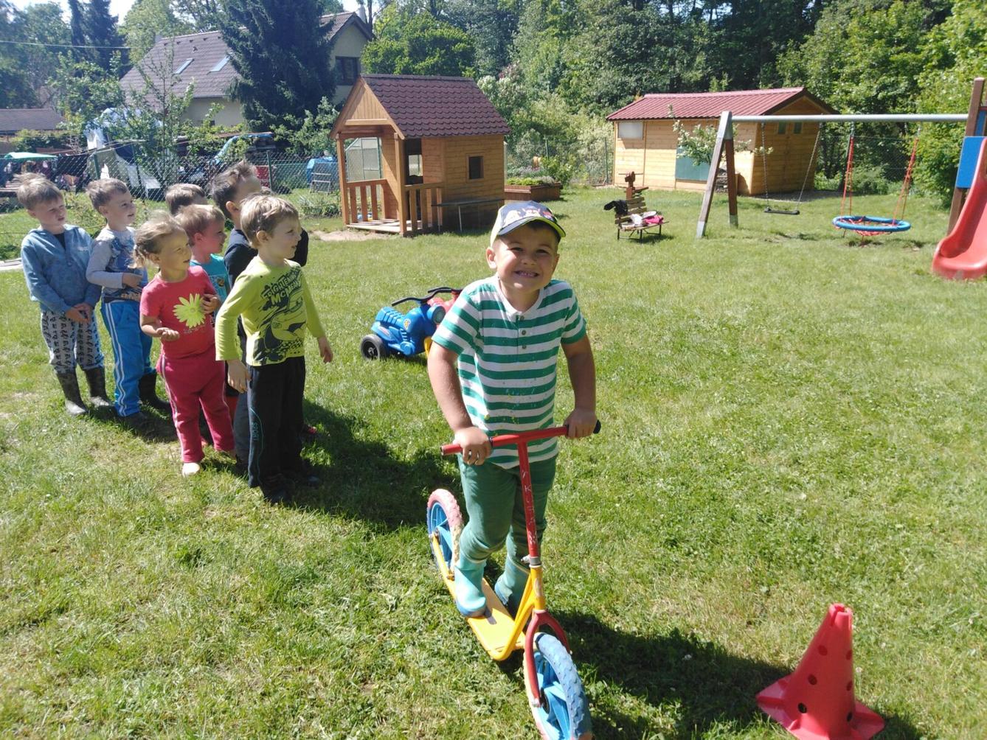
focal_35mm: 26
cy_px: 370
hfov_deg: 67.3
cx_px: 494
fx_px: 741
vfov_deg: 53.1
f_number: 2.2
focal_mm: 3.46
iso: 100
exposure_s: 1/565
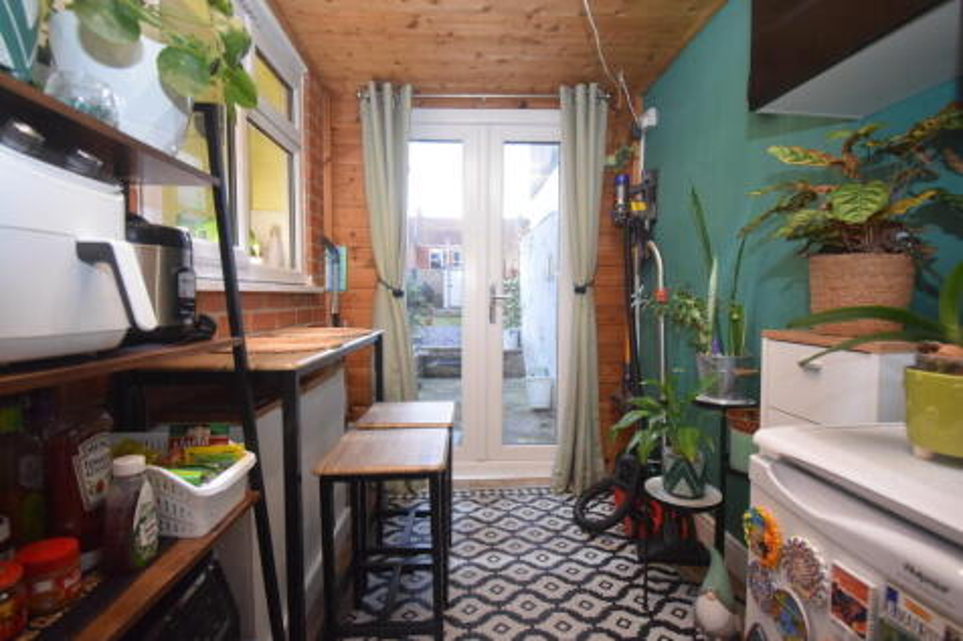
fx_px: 441
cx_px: 482
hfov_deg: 95.0
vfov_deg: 72.0
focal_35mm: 16
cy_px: 320
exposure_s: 1/60
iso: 2200
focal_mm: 11
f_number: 4.8
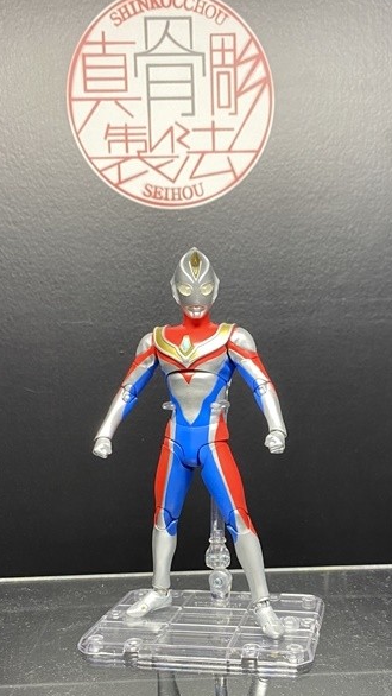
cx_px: 196
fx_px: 535
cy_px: 353
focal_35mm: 29
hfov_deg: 40.2
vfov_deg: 66.0
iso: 64
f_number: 1.8
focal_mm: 4.25
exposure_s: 1/50
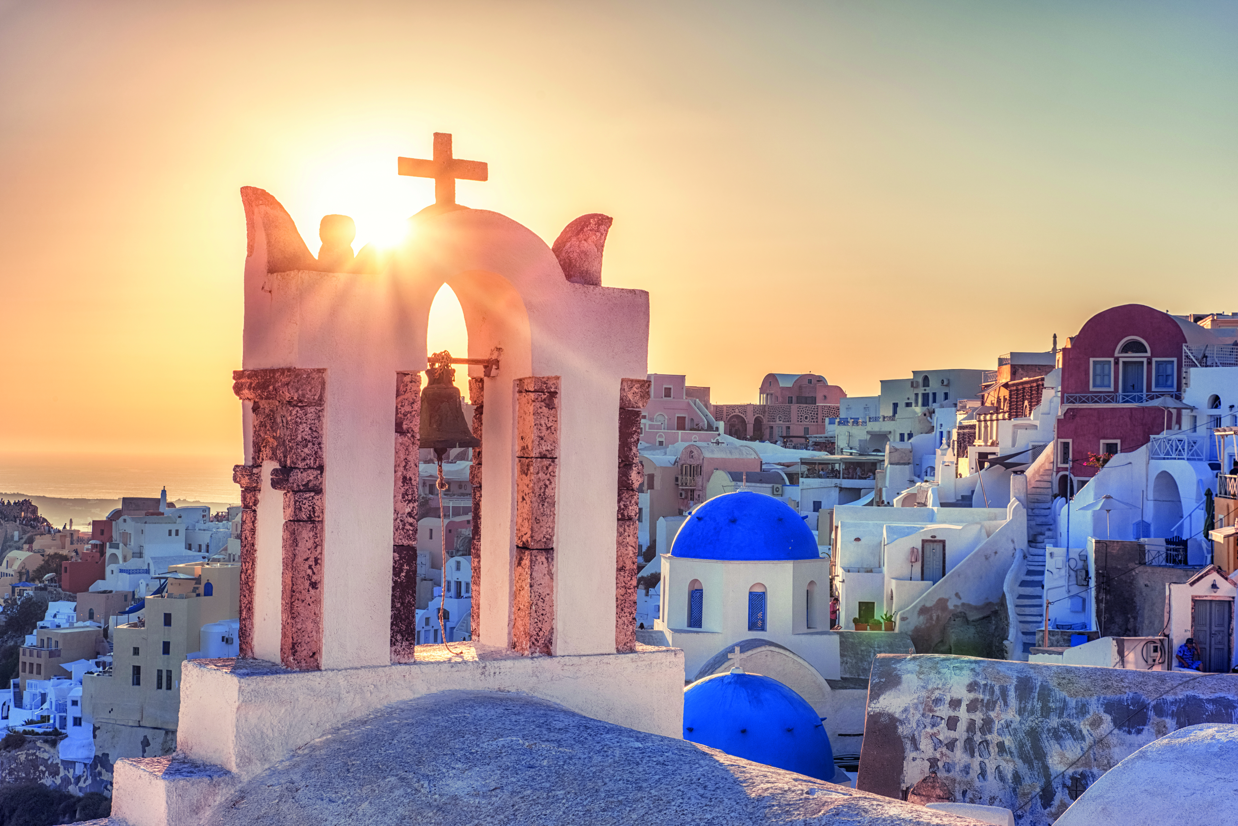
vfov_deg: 26.0
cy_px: 413
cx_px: 619
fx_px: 1789
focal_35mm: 52
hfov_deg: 38.2
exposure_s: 1/320
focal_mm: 52
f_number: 9
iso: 64
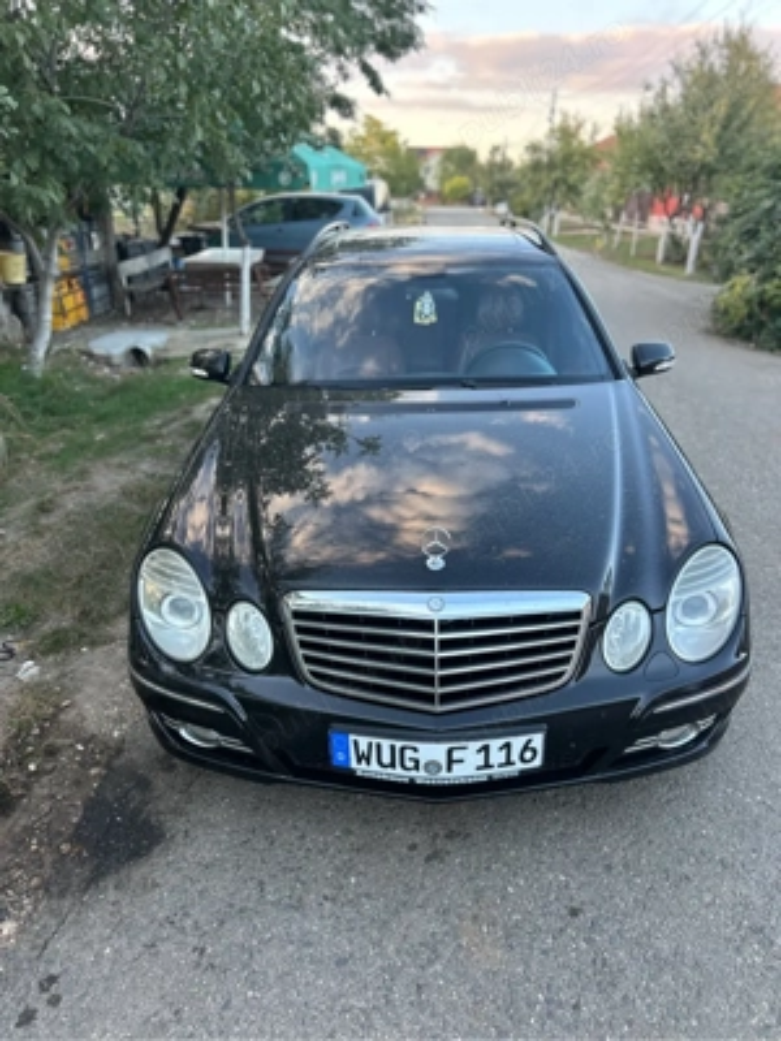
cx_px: 390
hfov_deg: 53.1
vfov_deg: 67.3
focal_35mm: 26
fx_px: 782
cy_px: 520
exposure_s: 1/153
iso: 64
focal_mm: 5.7
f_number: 1.5
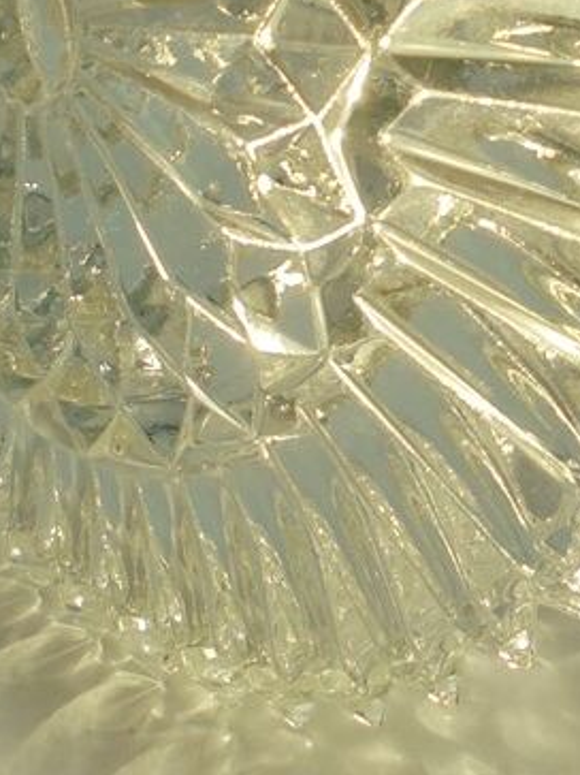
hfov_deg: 20.4
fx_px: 1609
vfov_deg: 25.9
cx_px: 323
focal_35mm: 72
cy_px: 30
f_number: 3.7
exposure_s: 1/320
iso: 100
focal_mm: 5.3
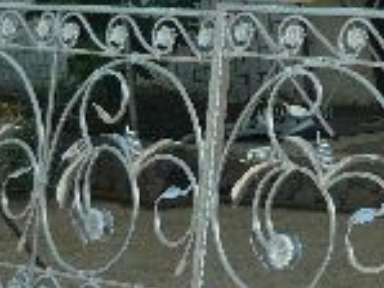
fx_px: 2143
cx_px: 250
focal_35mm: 193
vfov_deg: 7.7
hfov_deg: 10.2
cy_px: 136
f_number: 8
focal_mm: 6
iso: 100
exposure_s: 1/160
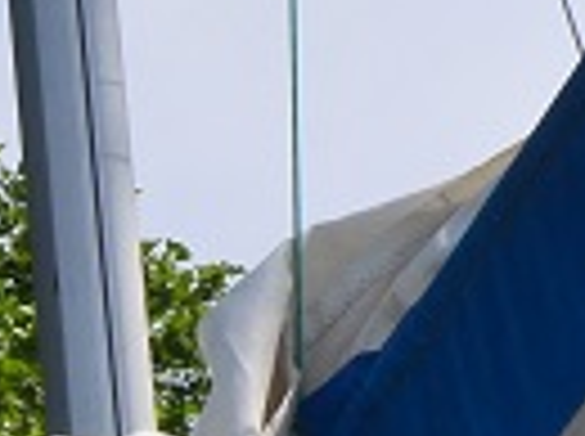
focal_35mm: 244
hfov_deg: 7.8
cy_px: 1459
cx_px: -551
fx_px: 4116
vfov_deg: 5.6
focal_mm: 22
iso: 400
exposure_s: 1/500
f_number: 13
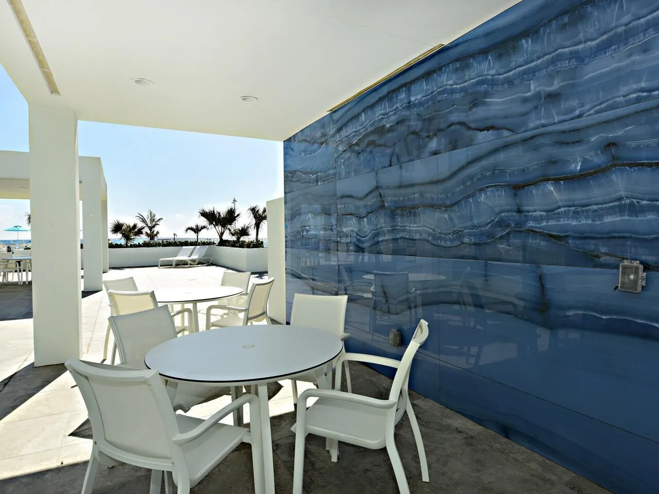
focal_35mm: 19
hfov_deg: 84.7
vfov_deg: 68.7
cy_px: 247
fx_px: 362
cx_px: 330
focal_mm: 19
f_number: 14
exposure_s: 1/250
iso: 250
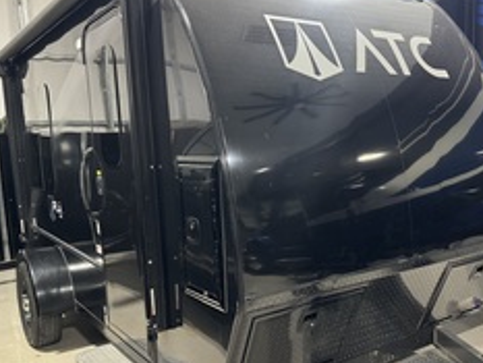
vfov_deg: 39.5
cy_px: 217
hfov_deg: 51.0
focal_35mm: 36
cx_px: 292
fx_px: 503
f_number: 1.78
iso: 500
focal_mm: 6.76
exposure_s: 1/60
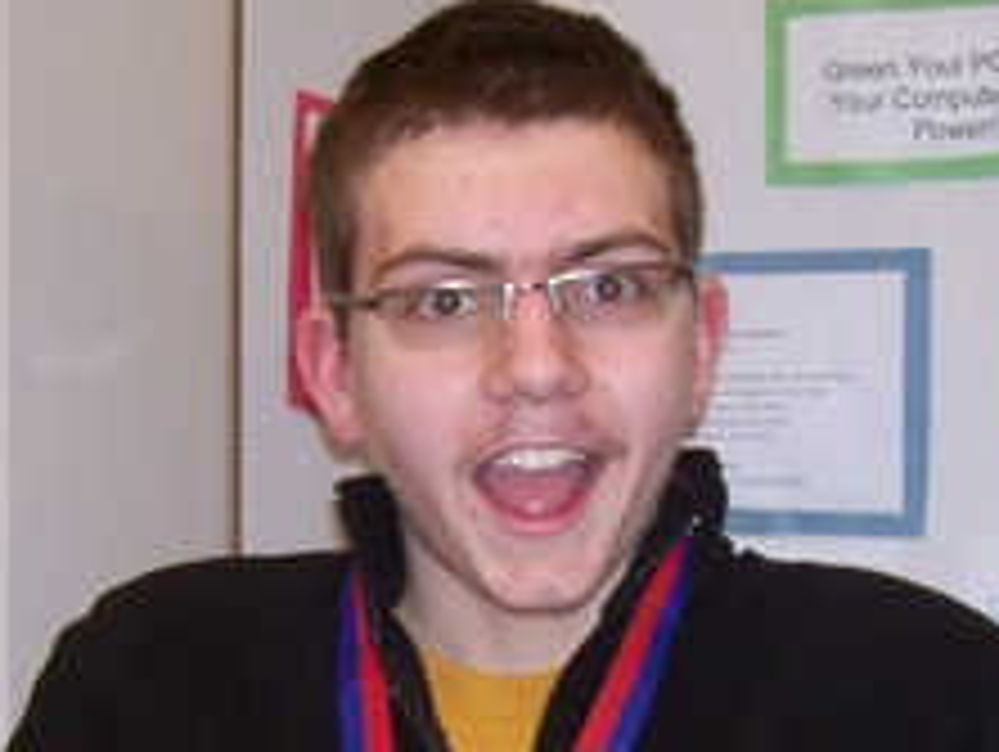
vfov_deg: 15.0
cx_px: 621
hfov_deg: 20.0
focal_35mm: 98
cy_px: 680
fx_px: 2831
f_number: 2.7
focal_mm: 5.6
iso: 80
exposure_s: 1/64
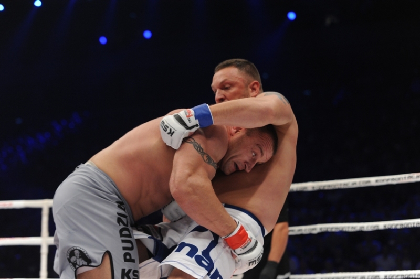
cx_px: 210
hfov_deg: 28.9
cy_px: 140
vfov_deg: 19.4
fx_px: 816
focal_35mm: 70
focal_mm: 70
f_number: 3.5
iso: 1250
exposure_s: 1/1000
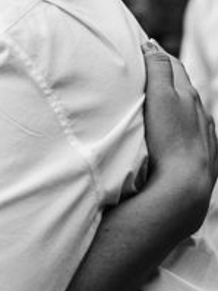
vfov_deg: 11.2
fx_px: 1454
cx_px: -145
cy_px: -88
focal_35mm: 173
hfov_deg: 8.3
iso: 640
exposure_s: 1/250
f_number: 2.8
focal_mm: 35
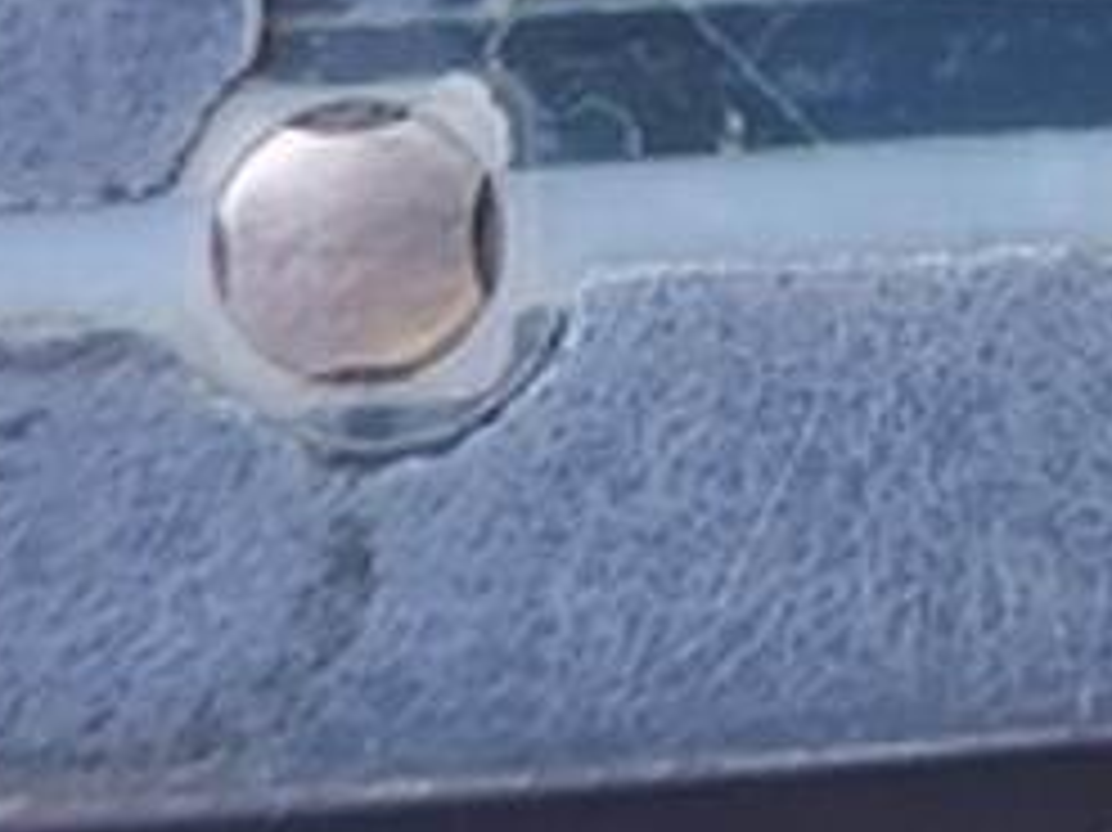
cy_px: -403
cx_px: 1292
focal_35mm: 146
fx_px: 4688
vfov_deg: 9.9
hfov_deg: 13.2
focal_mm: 5.23
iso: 250
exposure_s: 1/33
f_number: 1.8
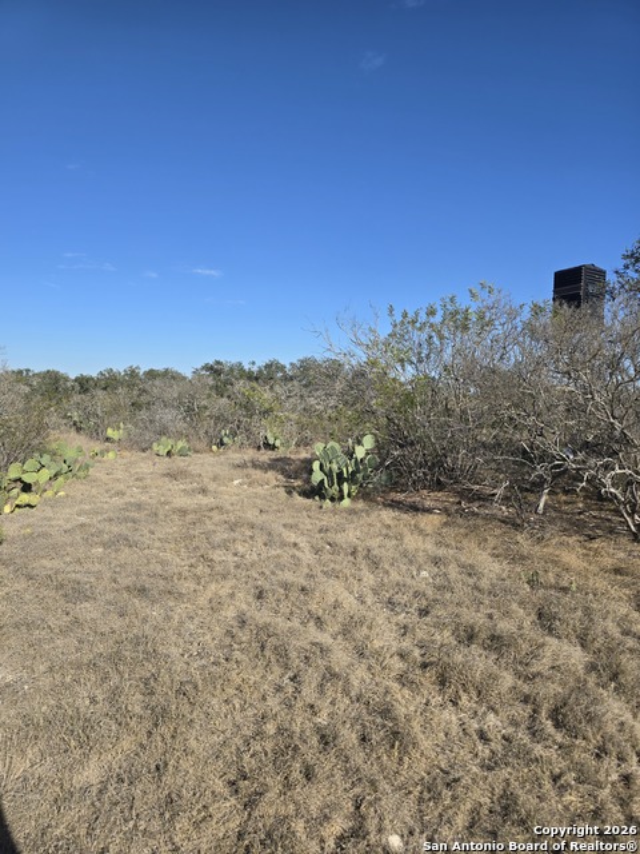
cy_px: 427
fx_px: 567
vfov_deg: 73.9
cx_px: 320
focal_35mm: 23
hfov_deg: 58.9
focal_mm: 6.3
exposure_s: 1/927
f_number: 1.7
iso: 12
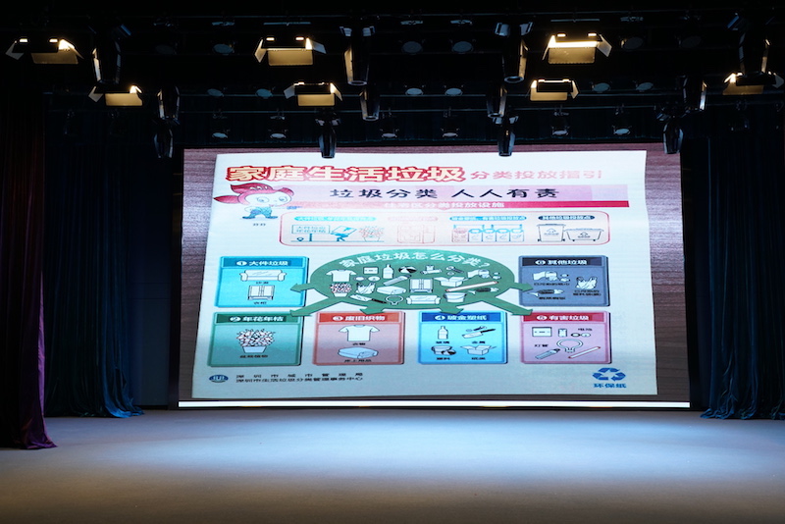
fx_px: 763
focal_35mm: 35
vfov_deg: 37.9
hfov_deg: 54.4
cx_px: 392
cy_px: 262
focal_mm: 35
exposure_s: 1/100
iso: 800
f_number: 4
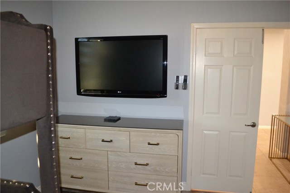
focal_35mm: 27
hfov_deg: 67.4
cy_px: 96
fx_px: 218
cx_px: 145
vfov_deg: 48.0
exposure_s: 1/60
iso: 3200
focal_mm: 18
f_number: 3.5
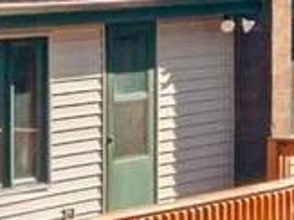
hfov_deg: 9.7
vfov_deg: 7.8
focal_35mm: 189
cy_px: 87
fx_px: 1604
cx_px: -301
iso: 100
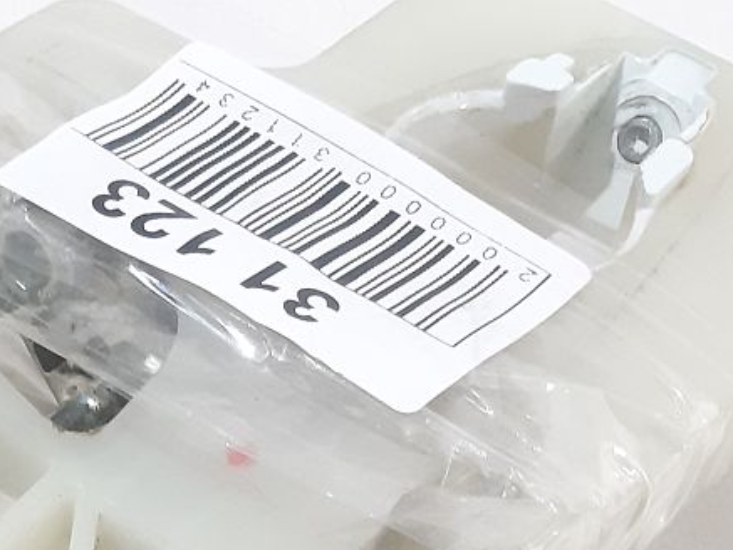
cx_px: -135
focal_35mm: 105
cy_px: 771
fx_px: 2224
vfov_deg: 13.4
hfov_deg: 17.8
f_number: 1.7
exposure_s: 1/50
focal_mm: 3.93
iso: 200
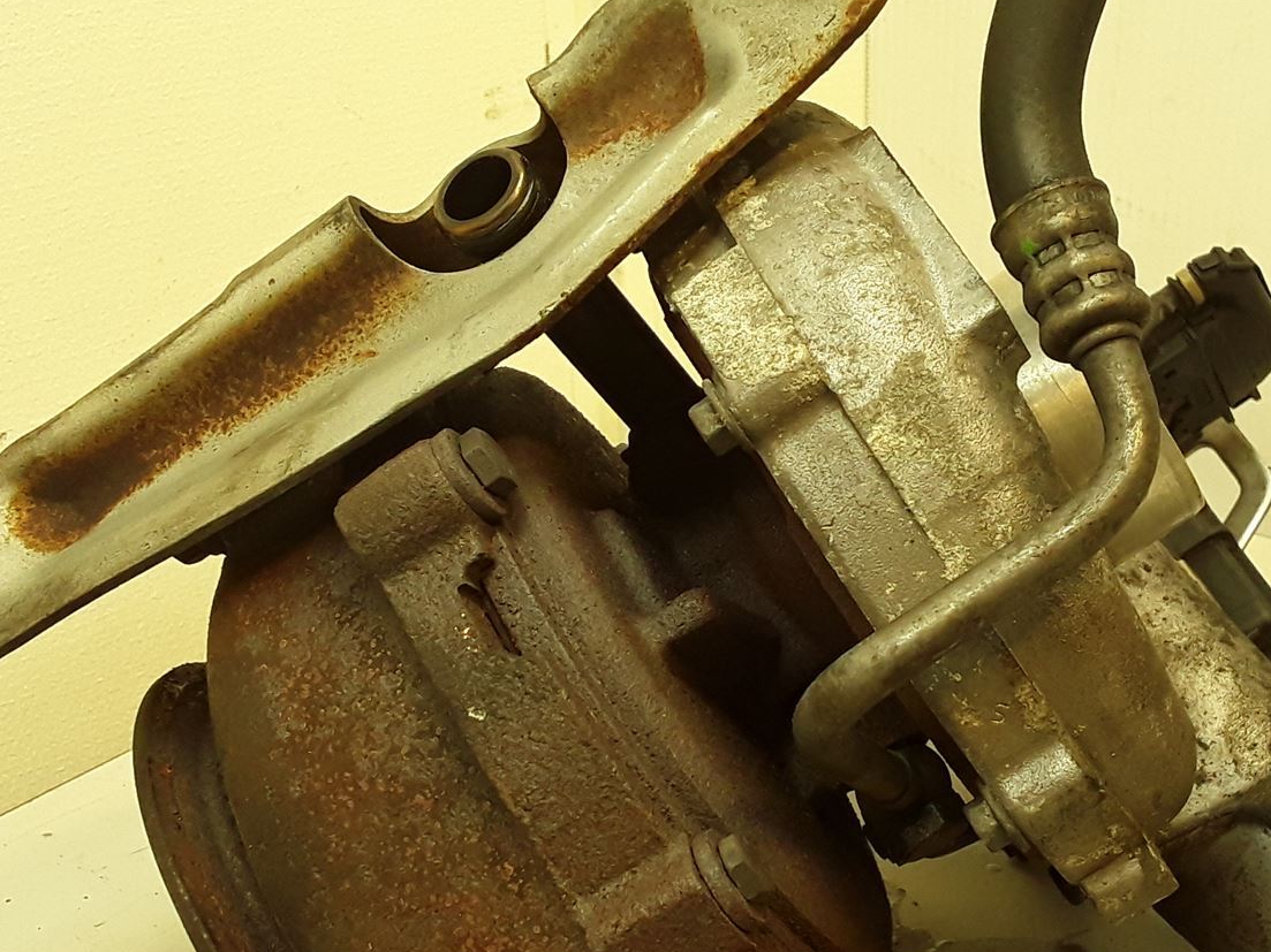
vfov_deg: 27.9
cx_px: 719
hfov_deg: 36.8
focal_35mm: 52
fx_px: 1909
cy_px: 615
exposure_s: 1/100
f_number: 1.9
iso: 64
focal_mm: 2.91
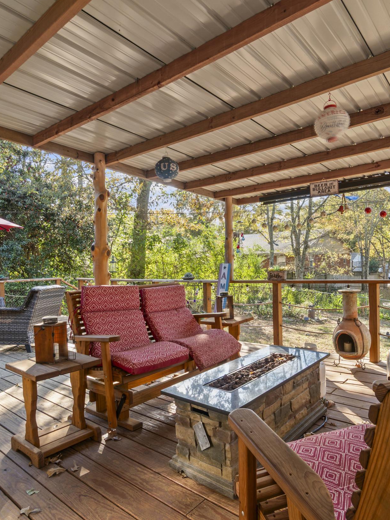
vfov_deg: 76.4
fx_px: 331
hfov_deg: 60.6
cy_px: 260
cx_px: 231
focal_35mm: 22
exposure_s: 1/10
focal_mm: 10
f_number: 9
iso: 200
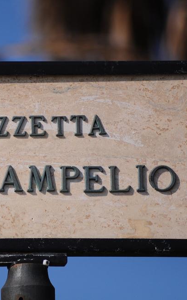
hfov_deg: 1.9
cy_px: 150
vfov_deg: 3.0
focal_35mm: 692
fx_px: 5650
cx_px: 23
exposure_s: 1/4000
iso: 320
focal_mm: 300
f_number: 5.6
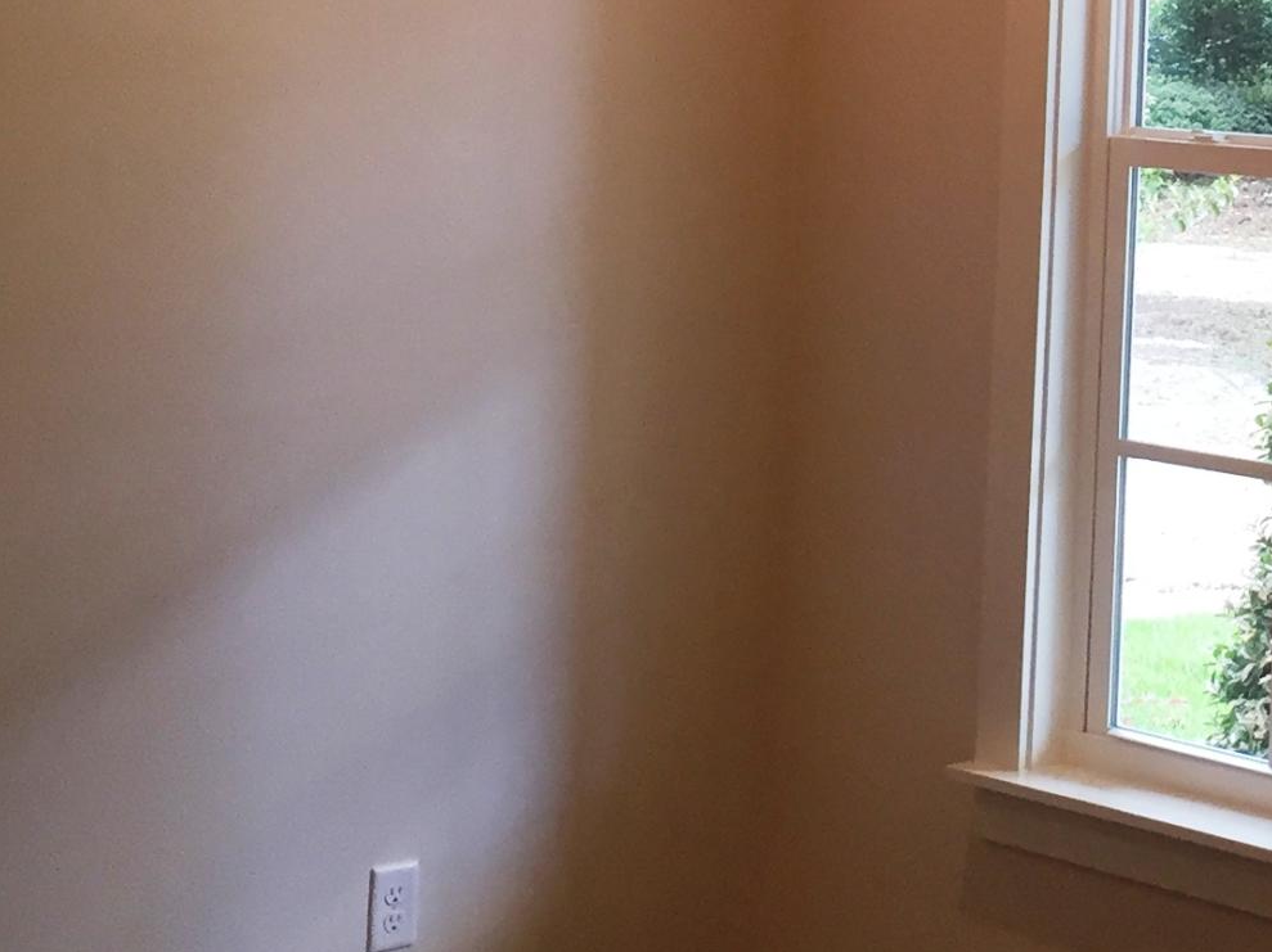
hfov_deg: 21.5
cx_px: 1249
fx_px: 3232
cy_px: 109
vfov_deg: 16.6
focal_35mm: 88
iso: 32
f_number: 2.2
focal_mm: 4.15
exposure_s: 1/40
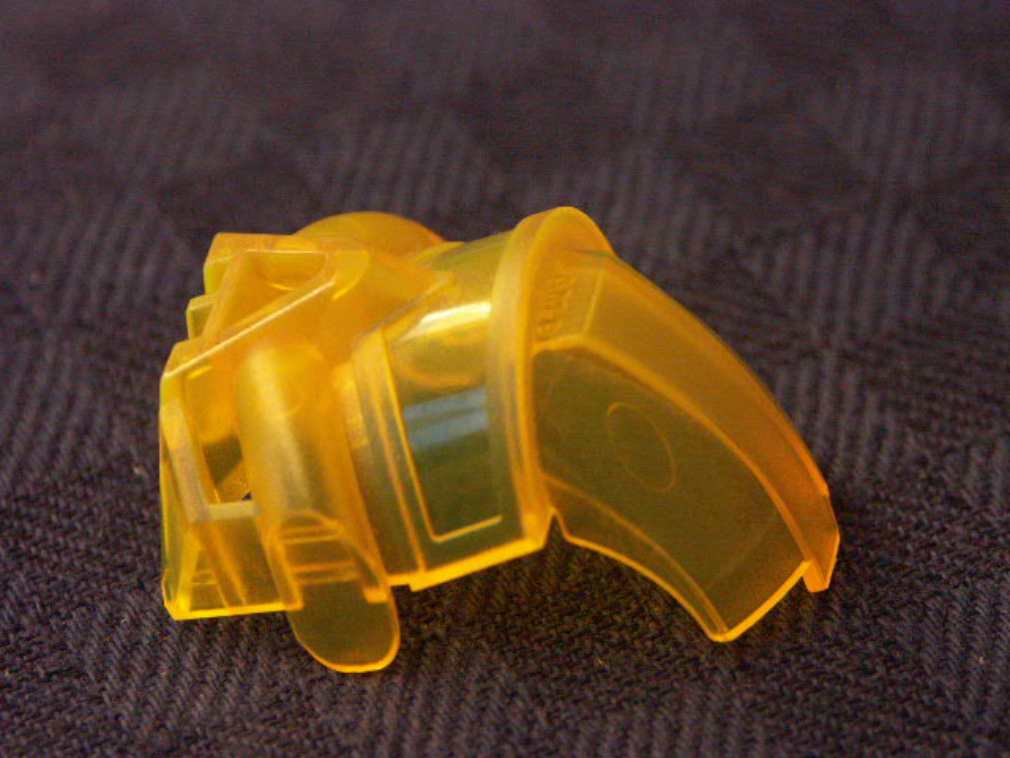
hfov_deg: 9.9
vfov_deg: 7.4
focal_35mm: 200
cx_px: 505
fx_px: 5835
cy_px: 379
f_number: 3.5
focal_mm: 50.8
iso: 400
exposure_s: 1/25
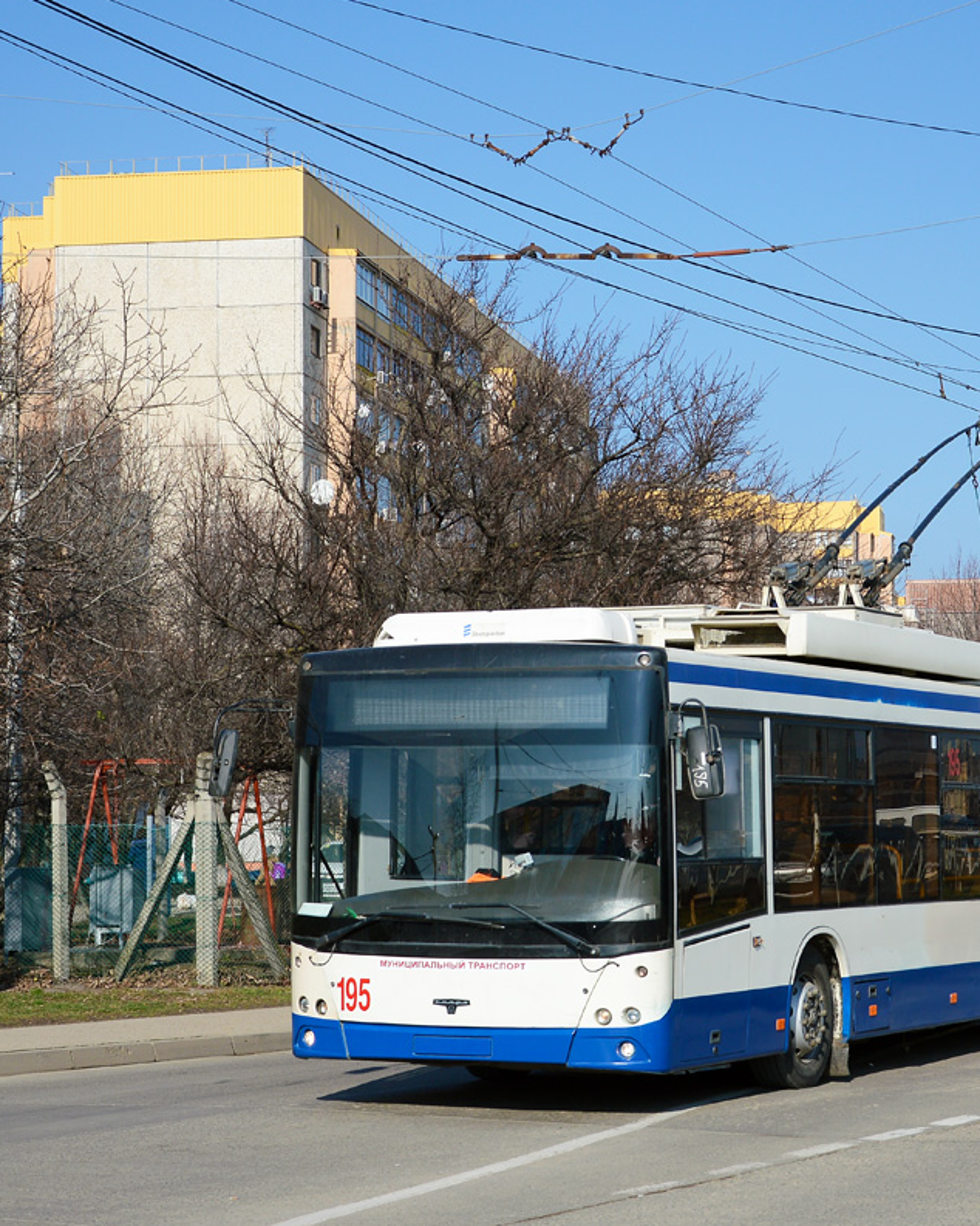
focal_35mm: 81
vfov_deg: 23.6
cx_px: 638
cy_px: 614
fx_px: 2938
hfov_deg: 18.9
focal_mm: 38
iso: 100
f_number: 5.6
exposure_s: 1/800
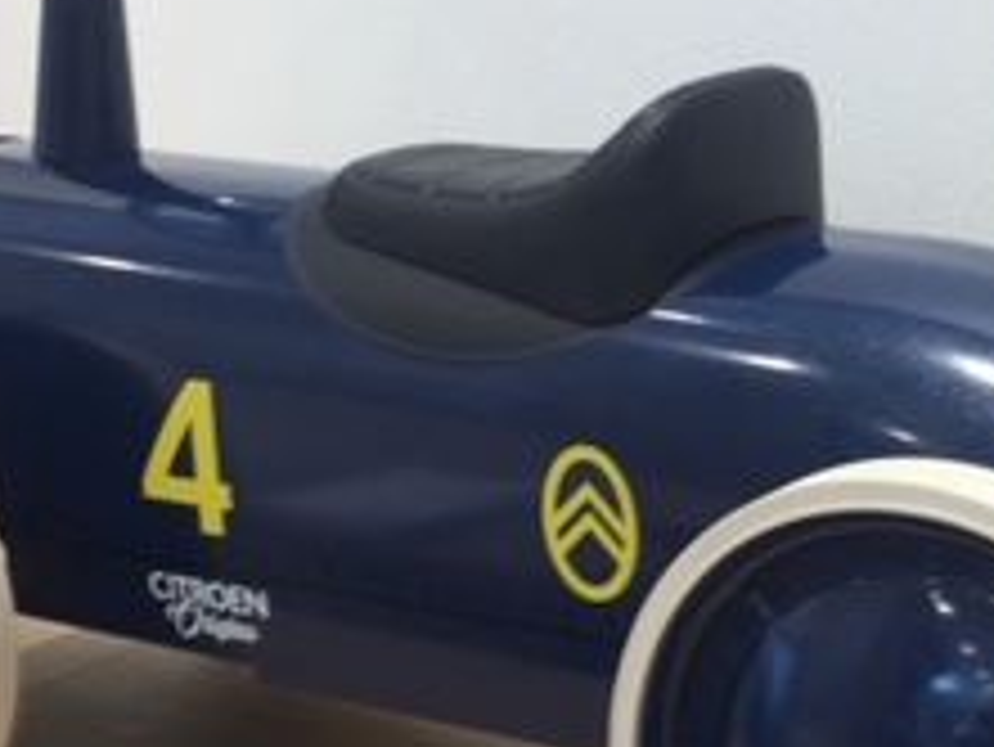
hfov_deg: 23.1
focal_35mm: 84
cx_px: 702
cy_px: 432
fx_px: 2413
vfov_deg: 17.6
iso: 40
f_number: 2.2
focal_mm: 4.15
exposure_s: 1/60
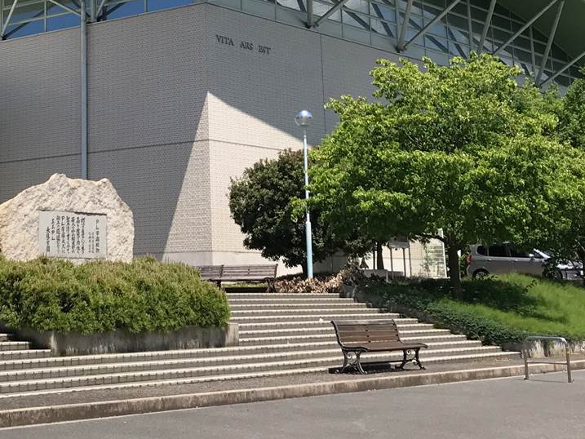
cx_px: 131
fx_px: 1268
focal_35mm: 75
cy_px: 11
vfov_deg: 19.2
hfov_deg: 25.6
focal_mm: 3.99
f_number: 1.8
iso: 20
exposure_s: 1/2037
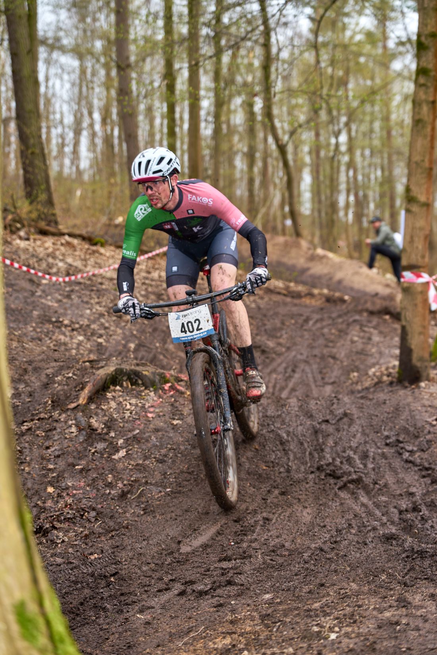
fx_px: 1274
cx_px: 218
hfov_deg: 19.5
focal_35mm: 70
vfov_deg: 28.8
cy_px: 328
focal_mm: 70
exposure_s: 1/250
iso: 100
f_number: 4
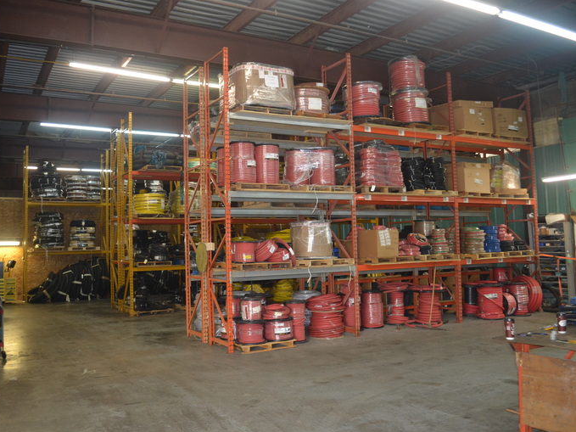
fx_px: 499
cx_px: 252
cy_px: 214
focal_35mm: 30
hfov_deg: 59.8
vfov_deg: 46.8
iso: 800
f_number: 3.5
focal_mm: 18
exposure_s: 1/60
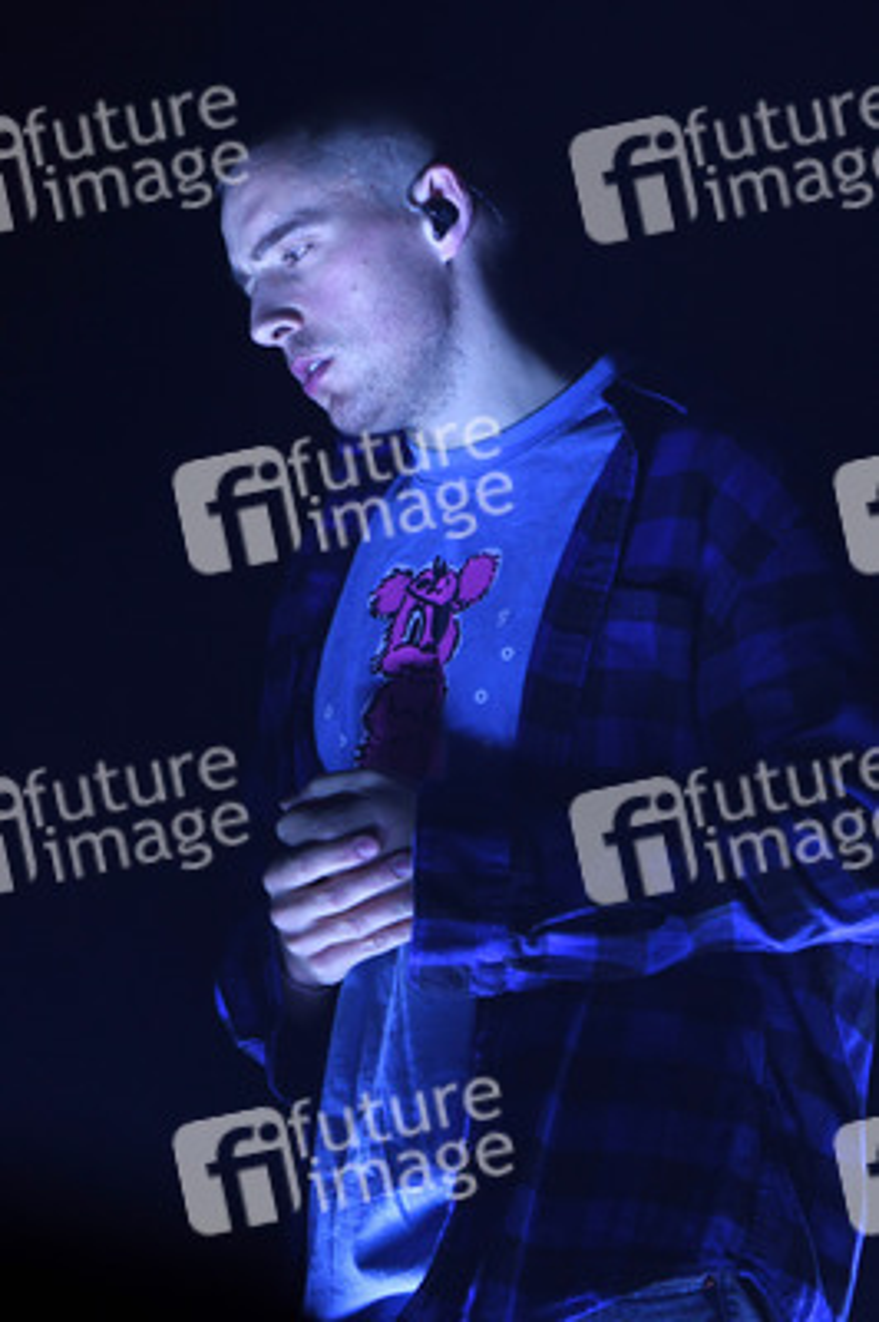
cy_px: 661
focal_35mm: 135
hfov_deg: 10.1
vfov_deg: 15.2
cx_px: 440
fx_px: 4953
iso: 800
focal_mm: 135
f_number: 3.5
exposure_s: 1/640
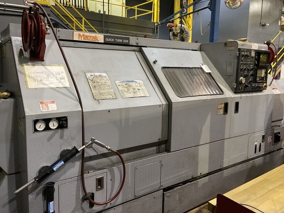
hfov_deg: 61.6
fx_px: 238
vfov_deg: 48.1
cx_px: 149
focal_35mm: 29
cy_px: 97
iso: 400
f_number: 1.8
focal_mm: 4.25
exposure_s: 1/60
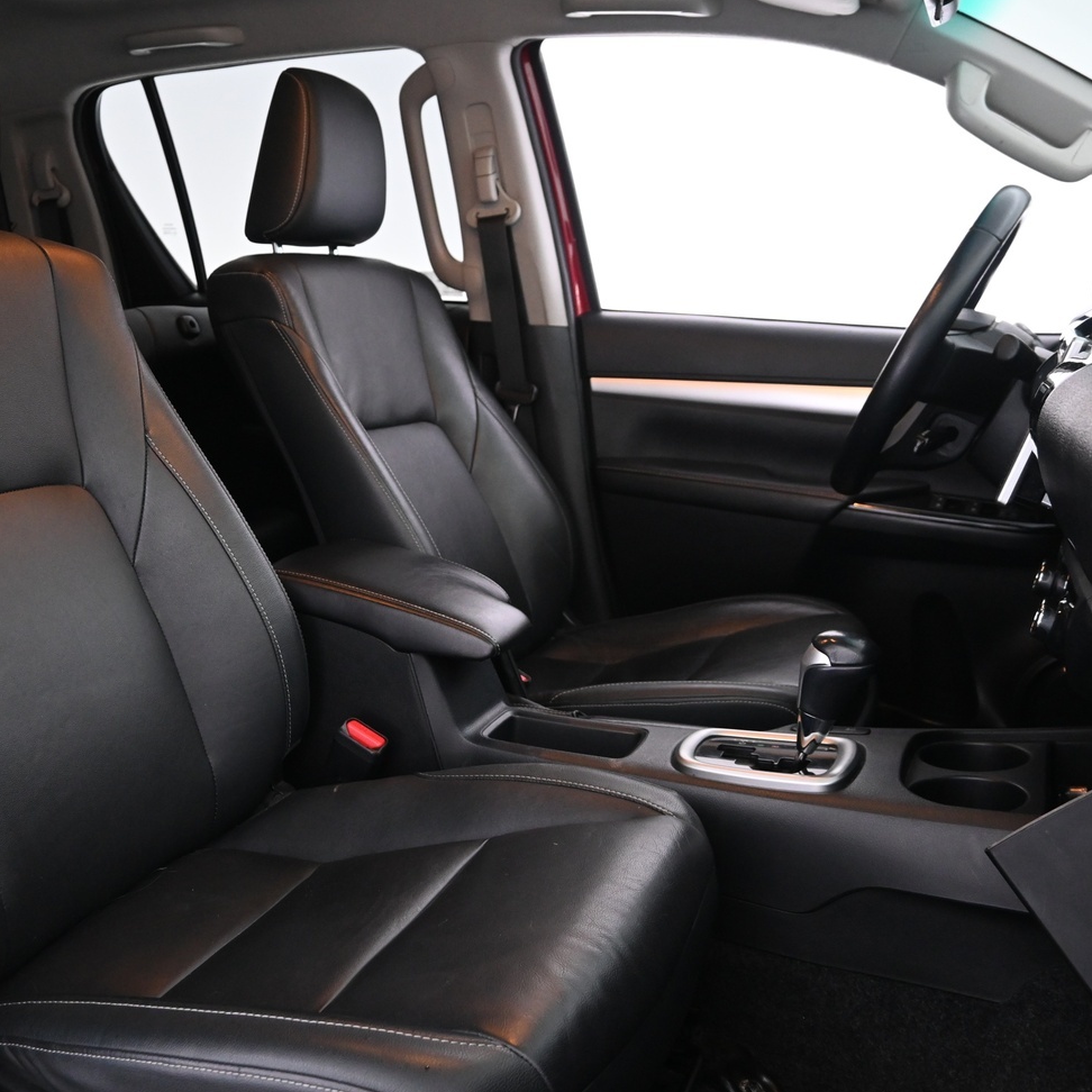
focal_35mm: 34
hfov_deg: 47.8
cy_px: 510
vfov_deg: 48.4
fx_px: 1213
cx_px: 386
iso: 1800
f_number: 3.5
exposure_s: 1/25
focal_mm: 16
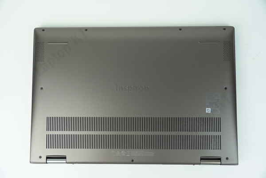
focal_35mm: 39
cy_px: 89
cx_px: 133
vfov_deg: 34.2
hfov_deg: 49.6
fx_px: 288
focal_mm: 26
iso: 100
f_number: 2.8
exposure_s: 1/100
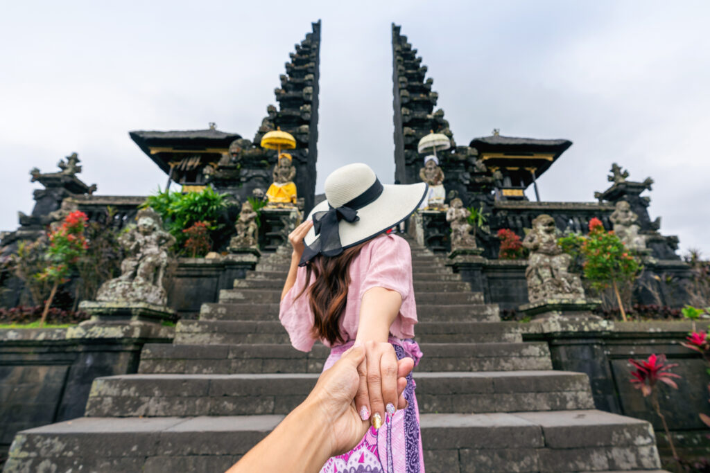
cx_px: 355
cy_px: 236
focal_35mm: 16
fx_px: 316
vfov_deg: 73.8
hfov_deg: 96.7
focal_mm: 16
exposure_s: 1/400
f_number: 5
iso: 125
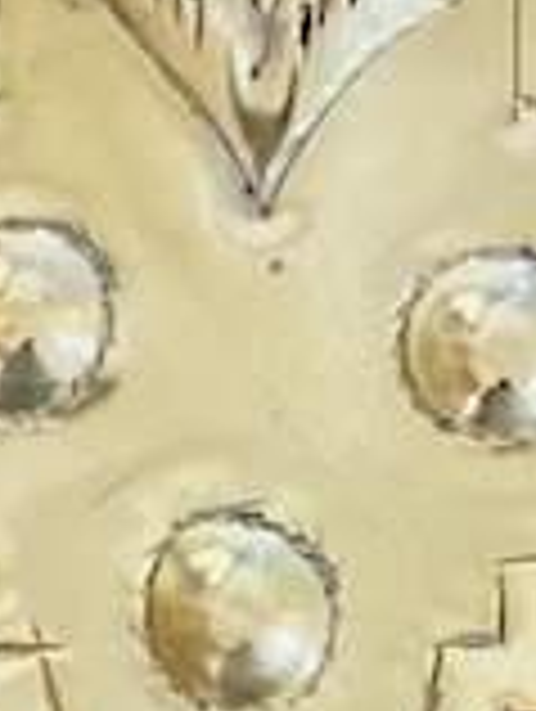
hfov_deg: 4.4
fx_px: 6939
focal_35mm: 337
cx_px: 331
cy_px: -1102
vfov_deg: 5.6
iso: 160
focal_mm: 6
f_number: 2
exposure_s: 1/33
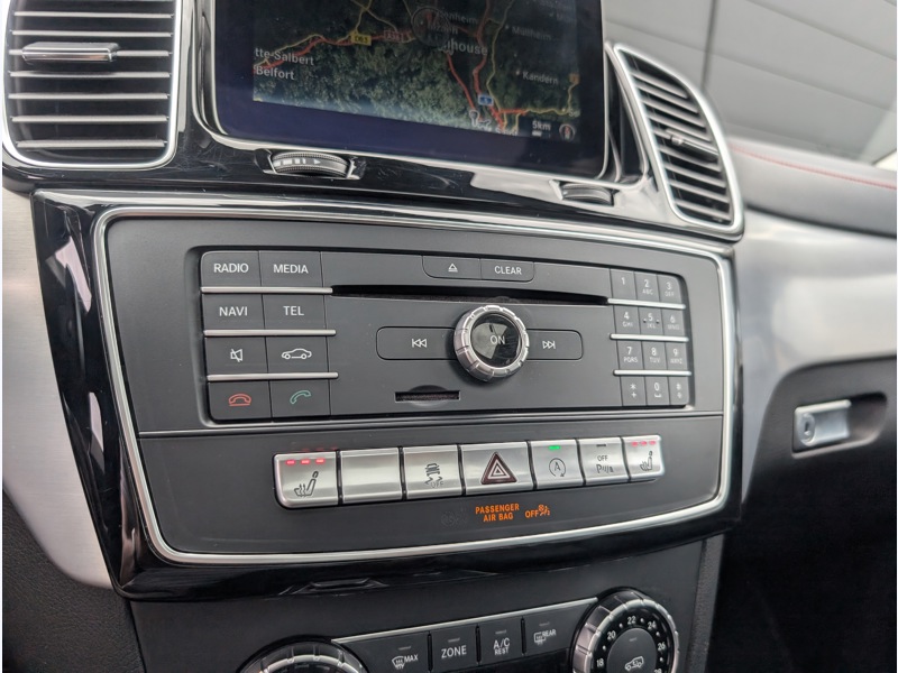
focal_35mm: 24
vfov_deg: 56.8
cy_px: 336
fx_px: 623
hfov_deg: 71.6
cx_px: 449
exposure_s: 1/229
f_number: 1.68
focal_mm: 6.9
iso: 34
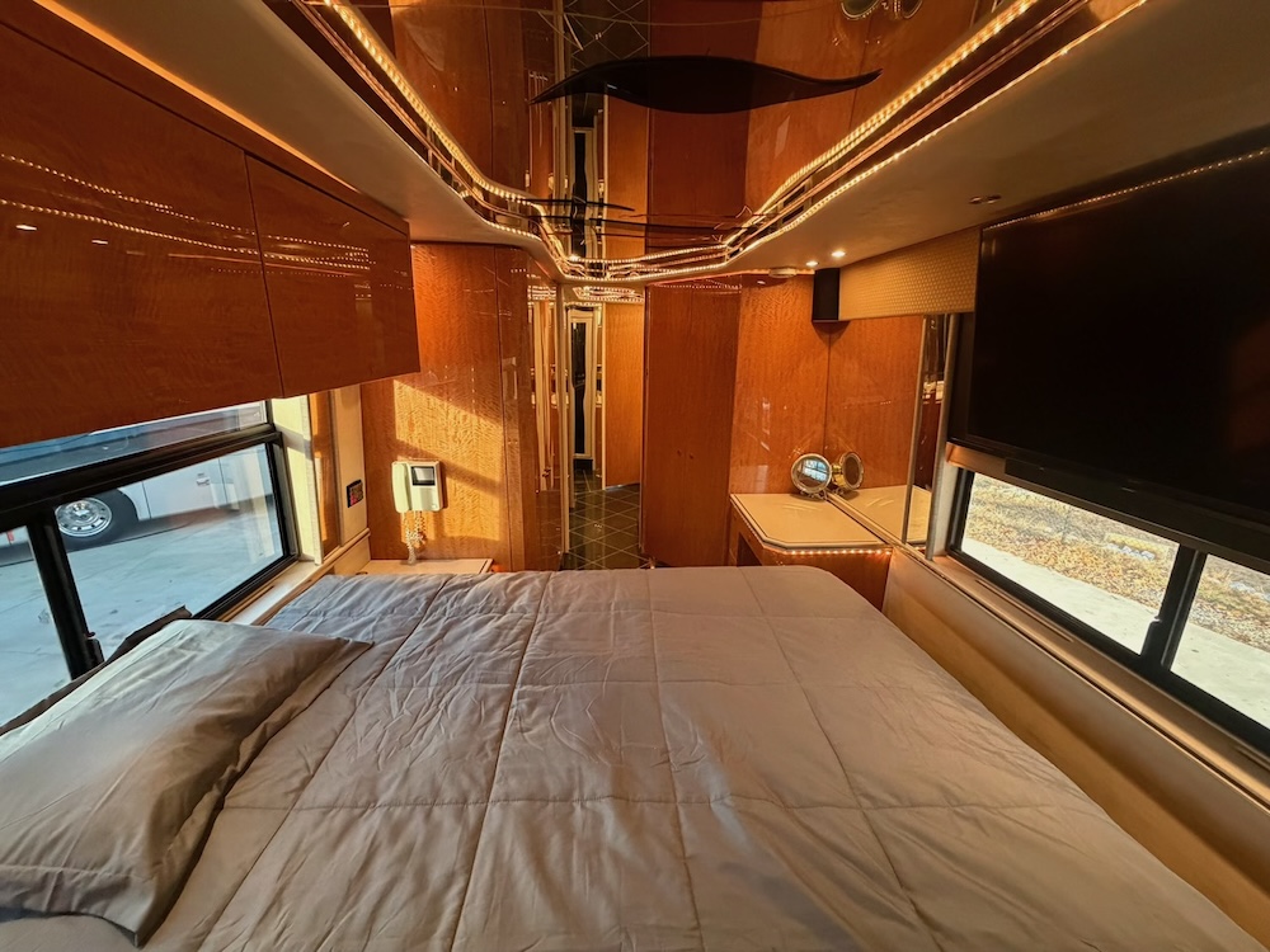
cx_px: 635
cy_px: 476
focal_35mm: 14
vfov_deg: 85.7
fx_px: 514
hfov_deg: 102.1
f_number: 2.2
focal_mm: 2.22
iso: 640
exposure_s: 1/42
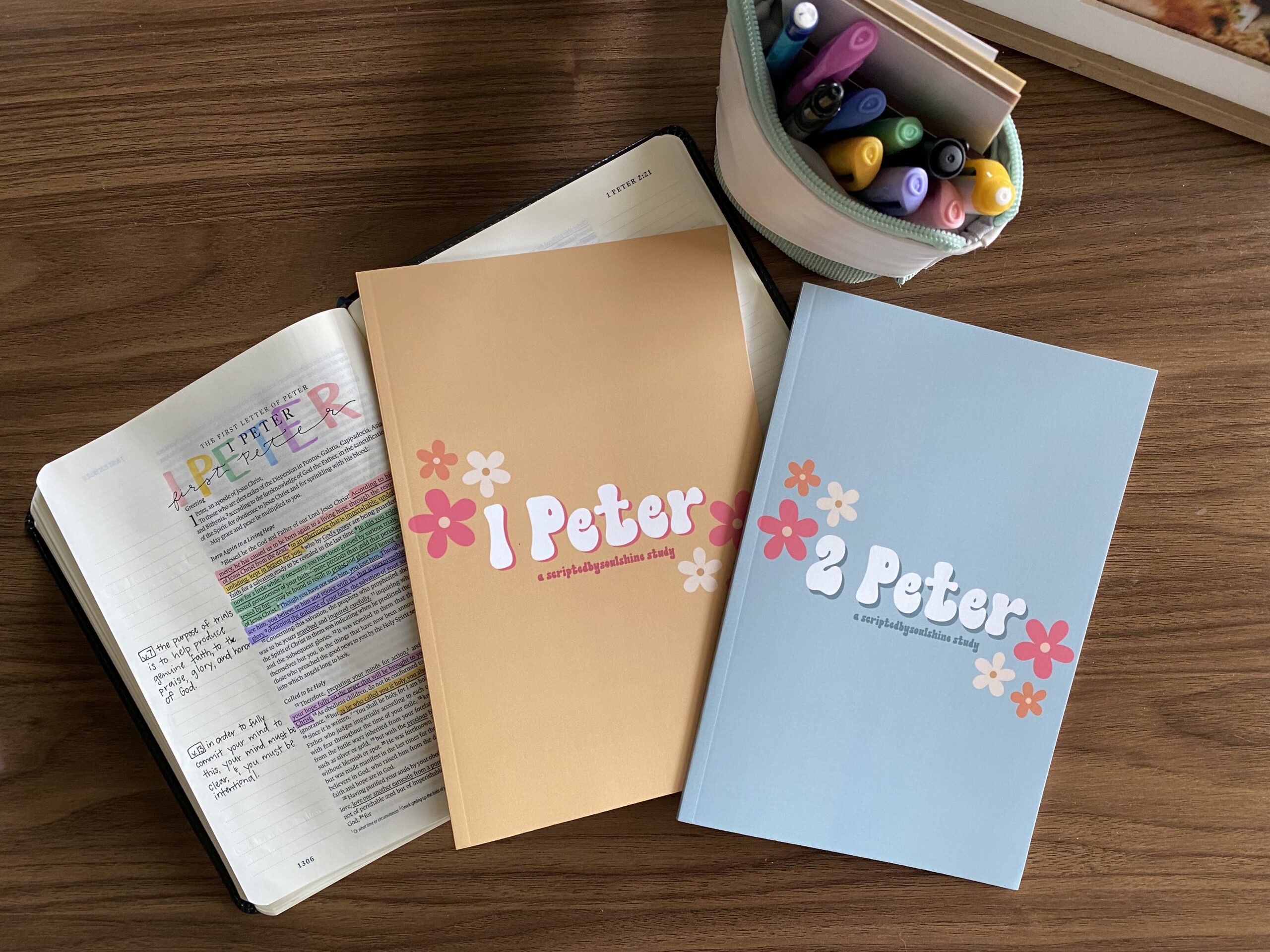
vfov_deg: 53.1
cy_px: 476
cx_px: 635
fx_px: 954
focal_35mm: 26
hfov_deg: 67.3
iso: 125
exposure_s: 1/67
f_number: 1.8
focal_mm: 4.25
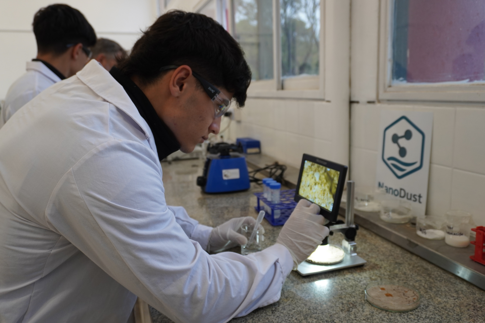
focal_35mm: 30
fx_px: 404
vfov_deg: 43.6
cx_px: 242
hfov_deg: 61.9
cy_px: 162
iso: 500
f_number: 4
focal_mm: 20
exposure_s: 1/60
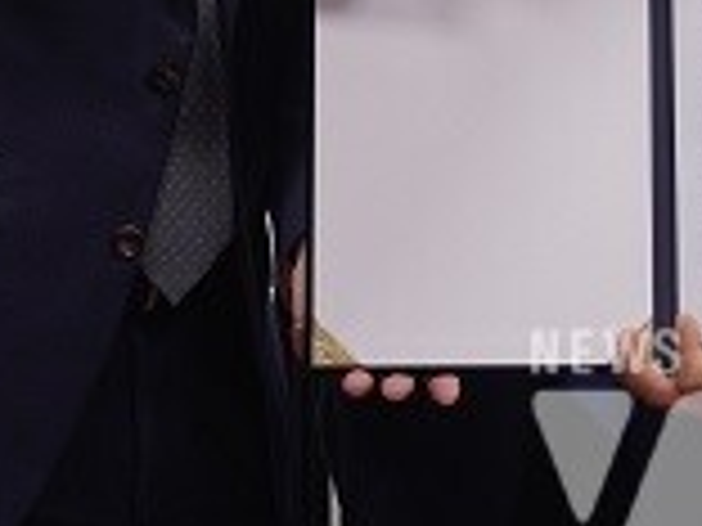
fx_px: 3589
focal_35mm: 177
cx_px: 662
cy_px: -153
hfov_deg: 11.1
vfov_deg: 8.3
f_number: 4
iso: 800
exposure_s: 1/161
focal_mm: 50
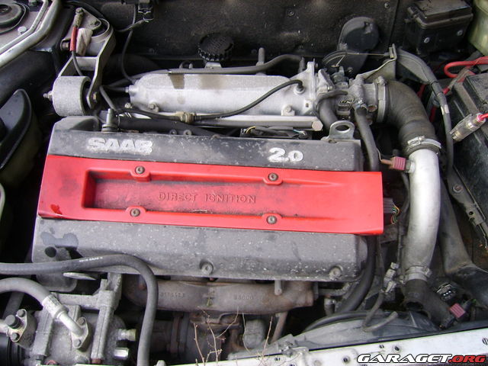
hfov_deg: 52.6
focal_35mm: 35
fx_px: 493
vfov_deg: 40.7
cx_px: 244
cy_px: 183
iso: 100
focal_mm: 5.95
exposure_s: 1/84
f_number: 2.8
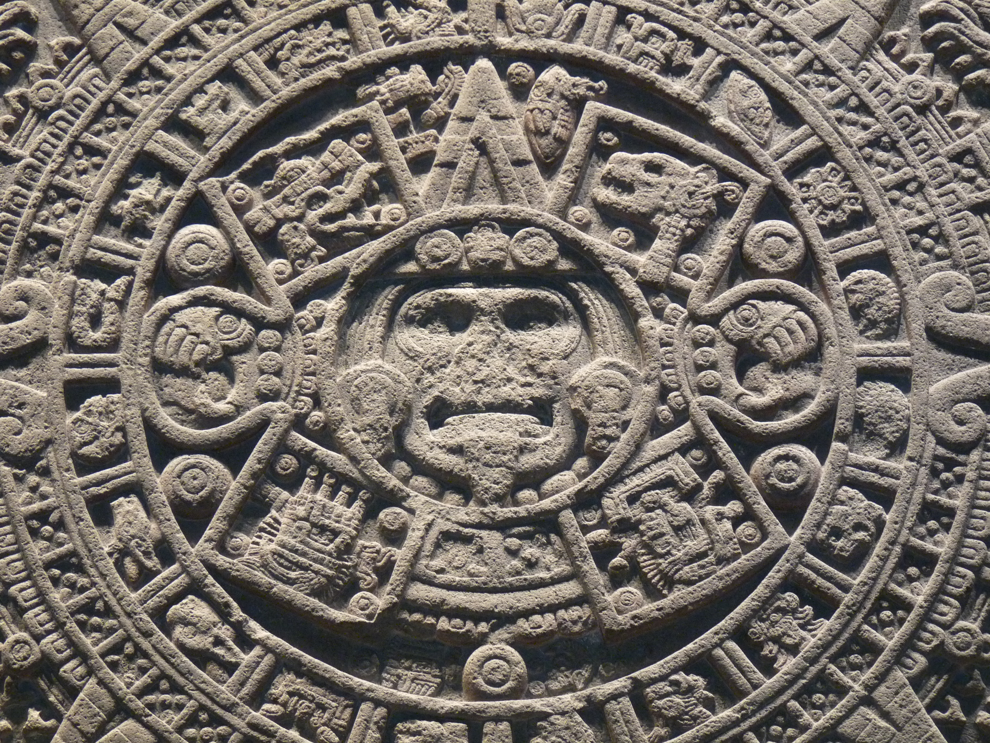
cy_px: 372
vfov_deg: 12.7
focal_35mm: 117
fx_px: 3346
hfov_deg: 16.8
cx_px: 495
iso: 400
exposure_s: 1/10
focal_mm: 20.8
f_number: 3.6
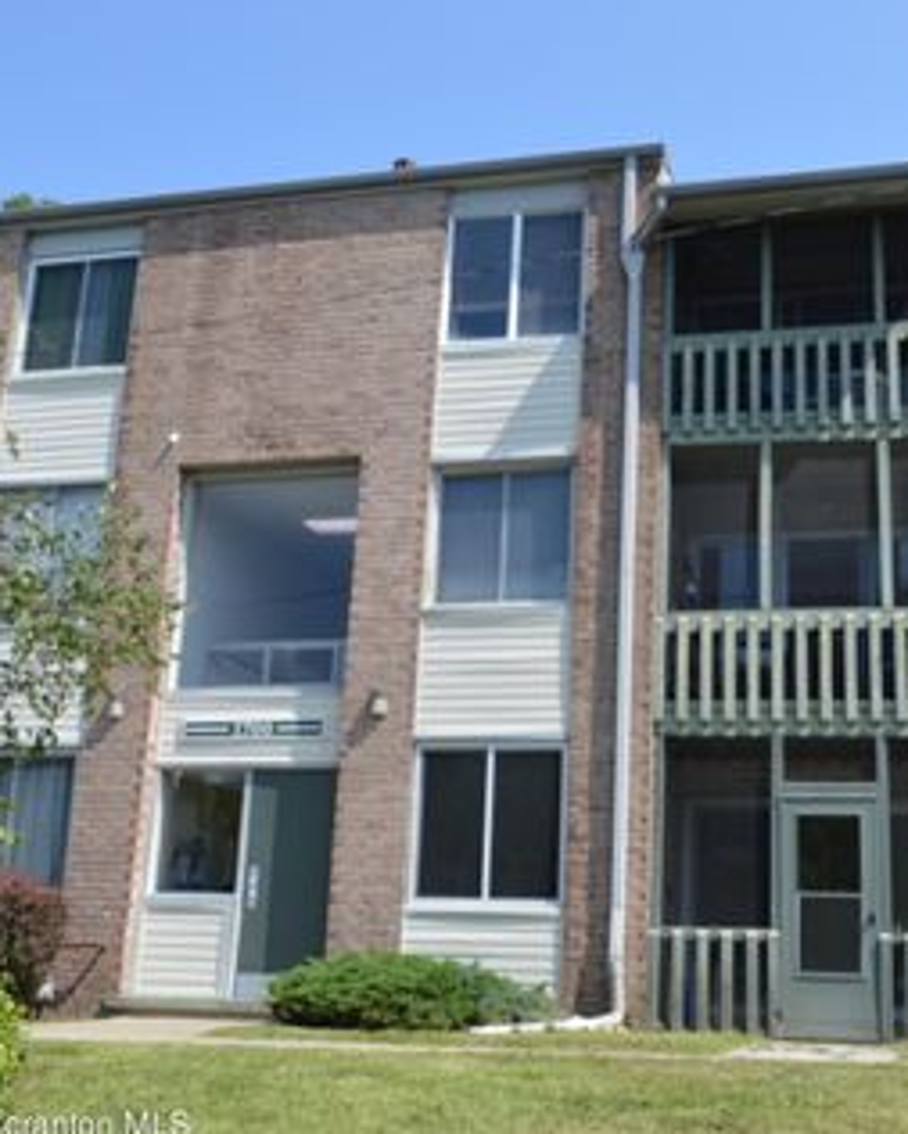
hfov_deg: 37.0
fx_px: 1343
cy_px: 581
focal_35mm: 40
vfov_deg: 45.8
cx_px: 596
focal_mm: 18
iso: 100
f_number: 7.1
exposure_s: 1/200
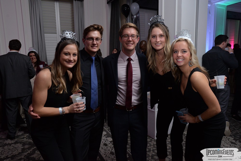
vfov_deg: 49.6
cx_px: 120
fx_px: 174
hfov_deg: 69.4
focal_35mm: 26
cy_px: 80
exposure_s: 1/100
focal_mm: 26
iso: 2000
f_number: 5
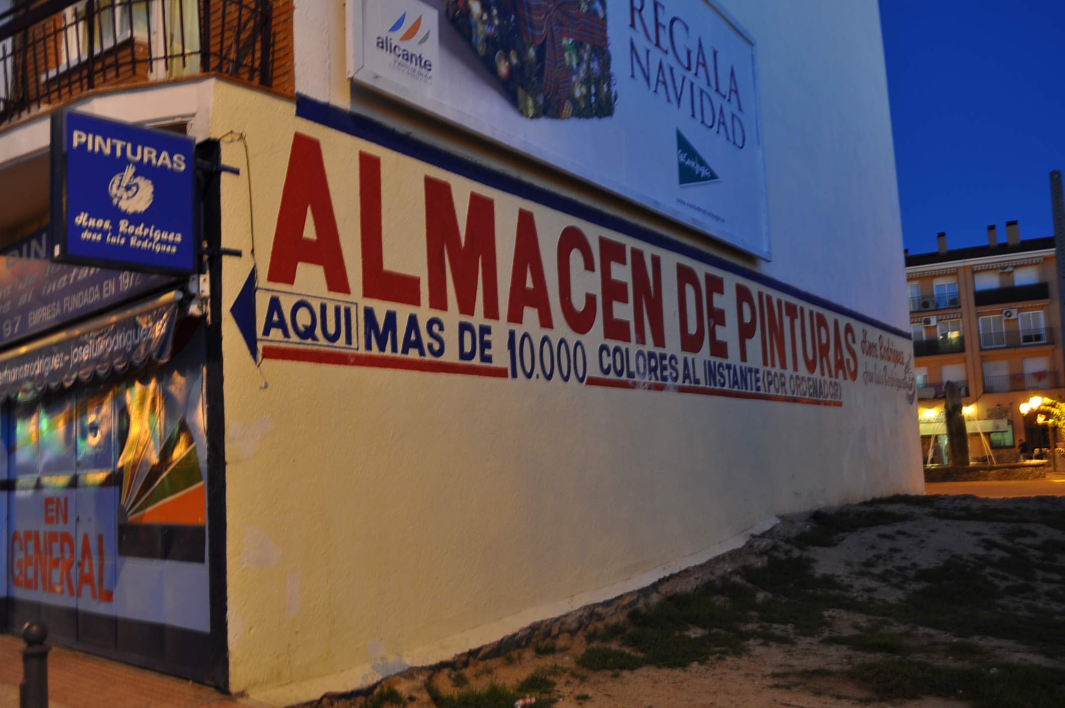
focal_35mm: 33
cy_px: 354
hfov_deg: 57.3
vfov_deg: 39.9
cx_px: 532
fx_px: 975
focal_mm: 22
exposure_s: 1/1.3
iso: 200
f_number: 5.6
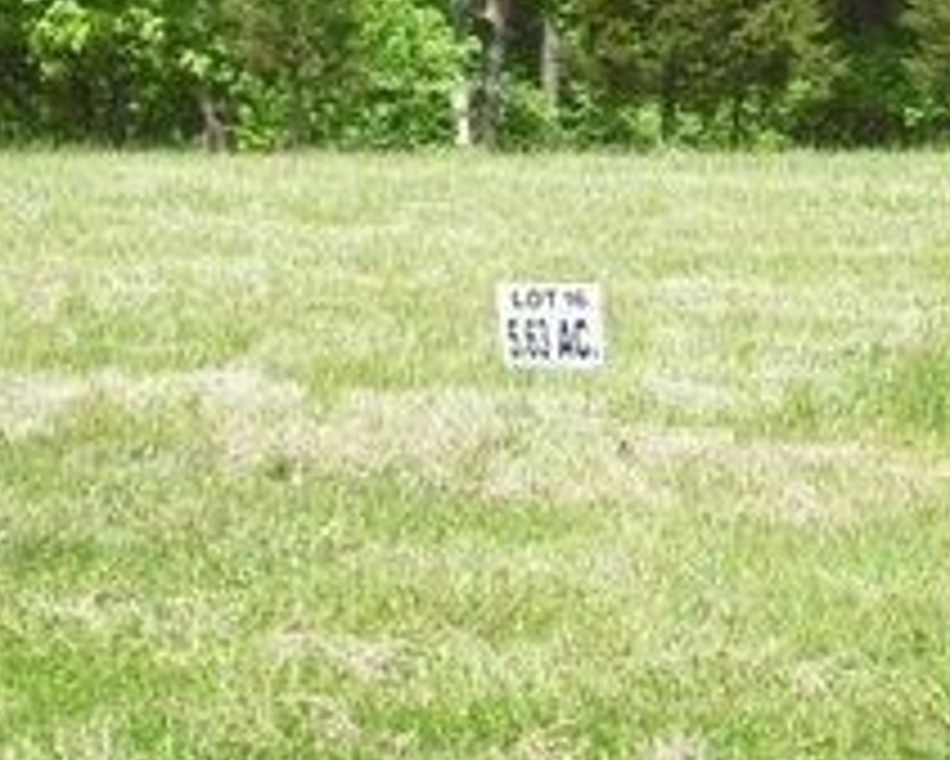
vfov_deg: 13.1
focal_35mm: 115
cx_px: 966
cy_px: -144
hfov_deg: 16.3
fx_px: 3235
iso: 64
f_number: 5.6
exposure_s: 1/100
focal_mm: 6.2
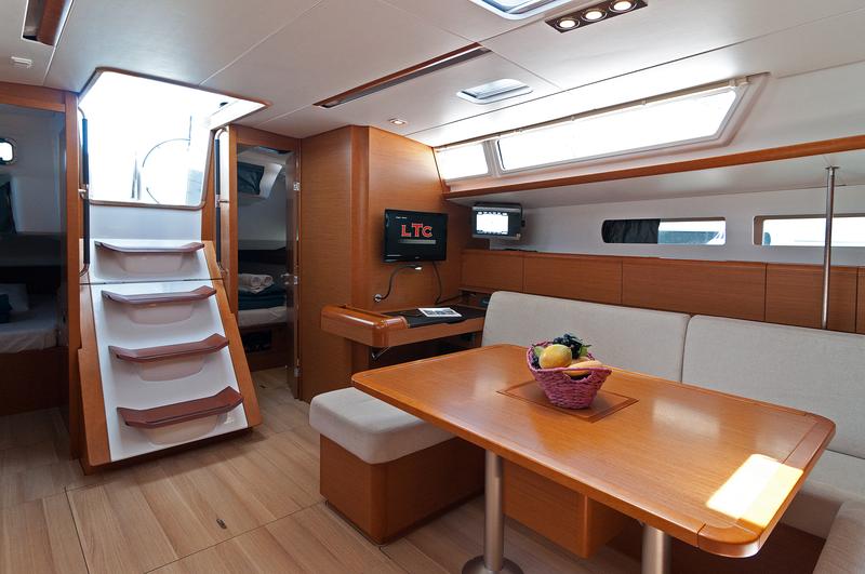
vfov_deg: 67.2
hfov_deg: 90.1
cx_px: 432
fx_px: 432
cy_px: 287
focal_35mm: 18
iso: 1000
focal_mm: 12
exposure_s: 1/100
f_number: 6.3
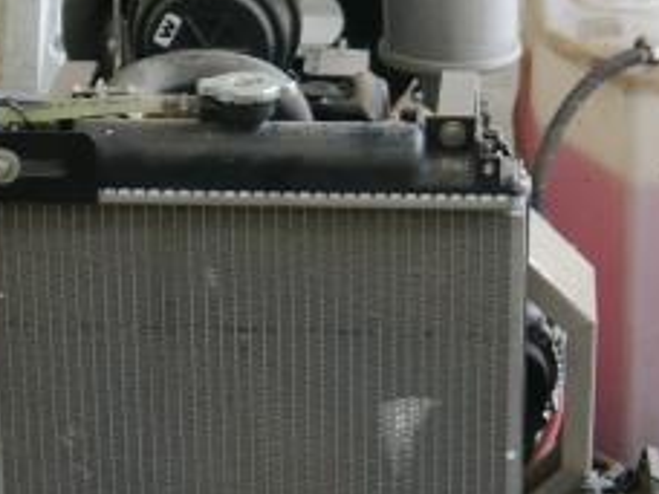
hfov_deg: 12.2
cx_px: 327
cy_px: 367
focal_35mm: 162
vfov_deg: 9.1
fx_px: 3084
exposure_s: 1/60
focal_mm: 18
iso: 320
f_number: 4.1
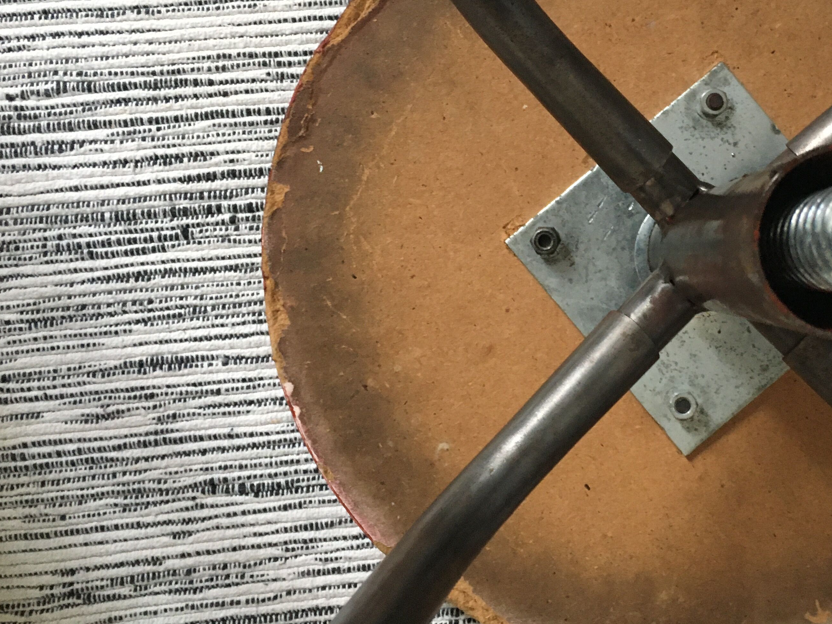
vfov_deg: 32.1
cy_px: 243
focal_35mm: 45
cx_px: 628
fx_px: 1082
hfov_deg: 40.8
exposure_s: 1/33
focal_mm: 4.15
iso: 250
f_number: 2.2
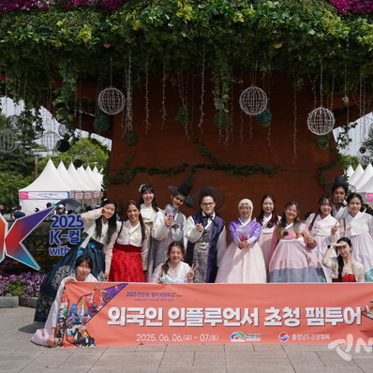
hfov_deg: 33.9
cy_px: 187
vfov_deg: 34.0
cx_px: 230
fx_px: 610
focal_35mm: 50
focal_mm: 39
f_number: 8
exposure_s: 1/500
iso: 160
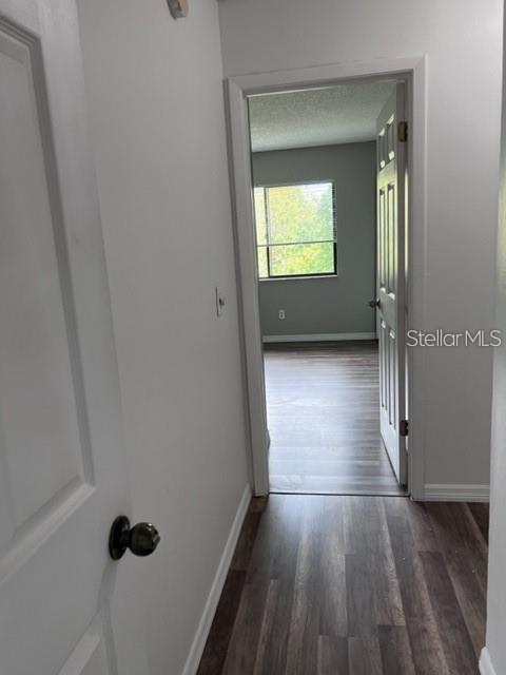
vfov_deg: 67.3
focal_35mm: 26
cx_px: 253
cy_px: 338
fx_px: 507
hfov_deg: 53.1
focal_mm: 5.7
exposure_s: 1/121
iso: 125
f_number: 1.5
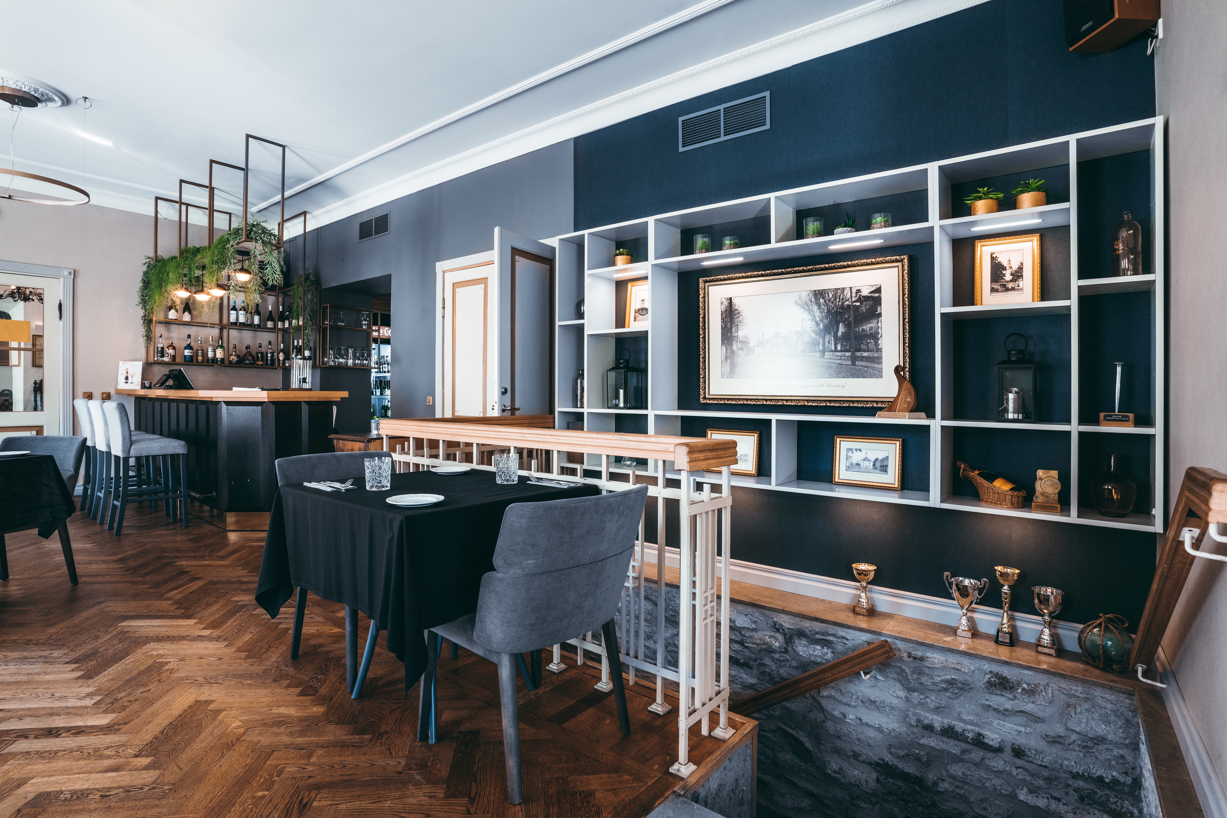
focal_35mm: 17
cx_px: 614
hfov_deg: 93.3
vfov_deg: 70.4
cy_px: 409
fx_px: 579
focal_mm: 17
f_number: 9
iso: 400
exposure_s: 1/10
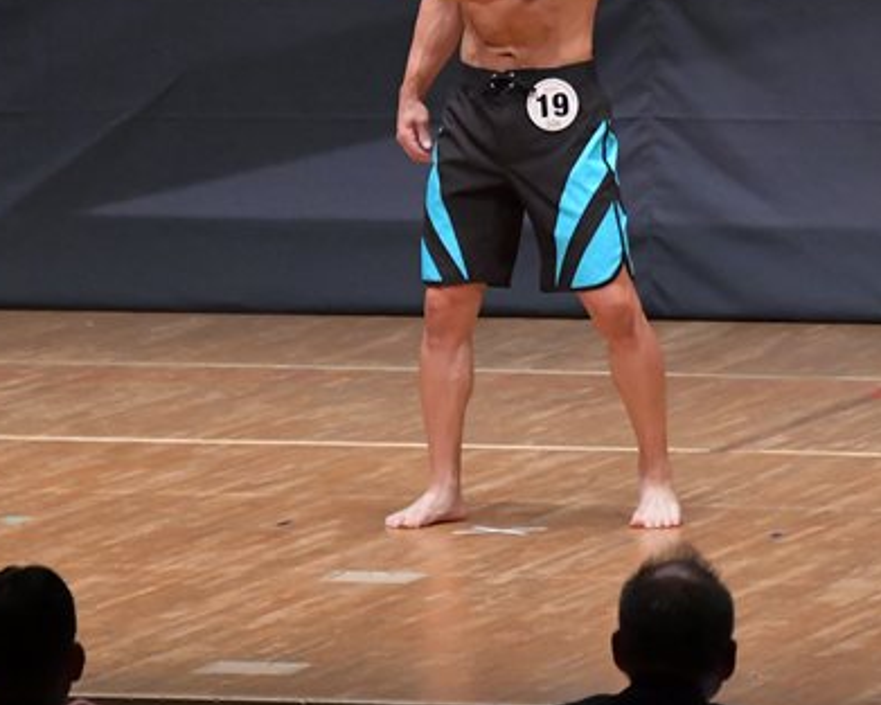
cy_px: 187
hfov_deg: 4.1
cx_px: 519
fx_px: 12362
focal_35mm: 474
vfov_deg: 3.3
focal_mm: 170
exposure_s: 1/400
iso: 6400
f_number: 5.6
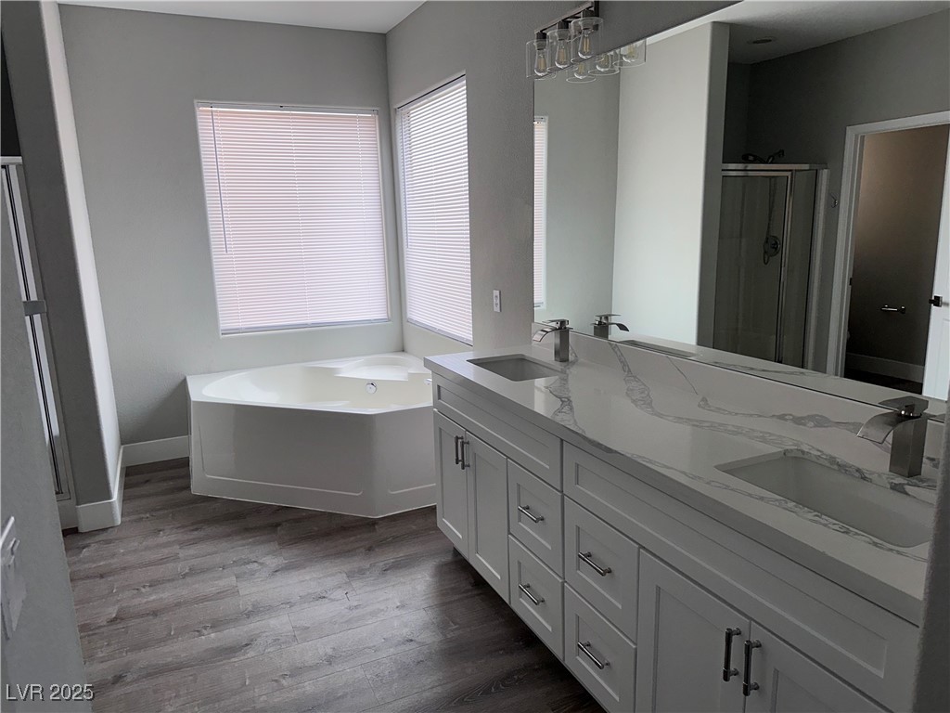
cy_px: 356
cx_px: 475
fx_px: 659
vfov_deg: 56.8
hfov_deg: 71.6
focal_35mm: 24
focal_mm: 6.86
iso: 50
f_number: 1.78
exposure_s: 1/437
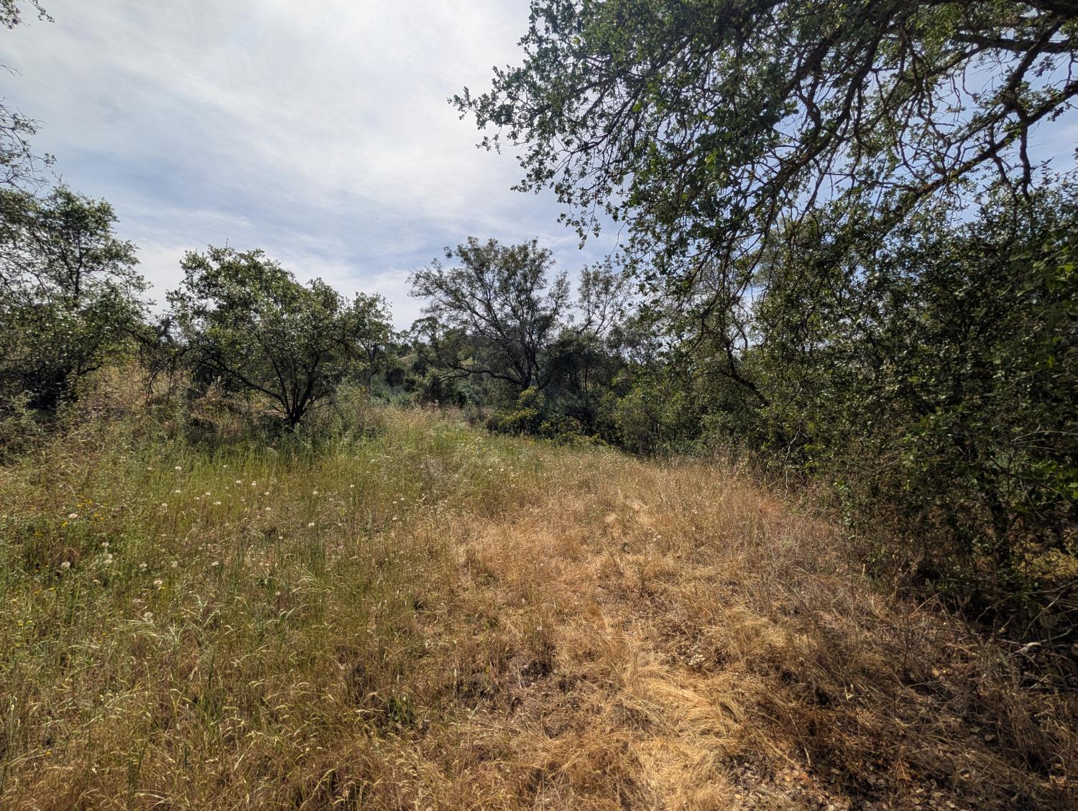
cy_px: 406
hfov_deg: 110.5
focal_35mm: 12
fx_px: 374
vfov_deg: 94.6
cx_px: 539
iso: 50
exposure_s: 1/4184
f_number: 1.7
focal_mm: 2.02
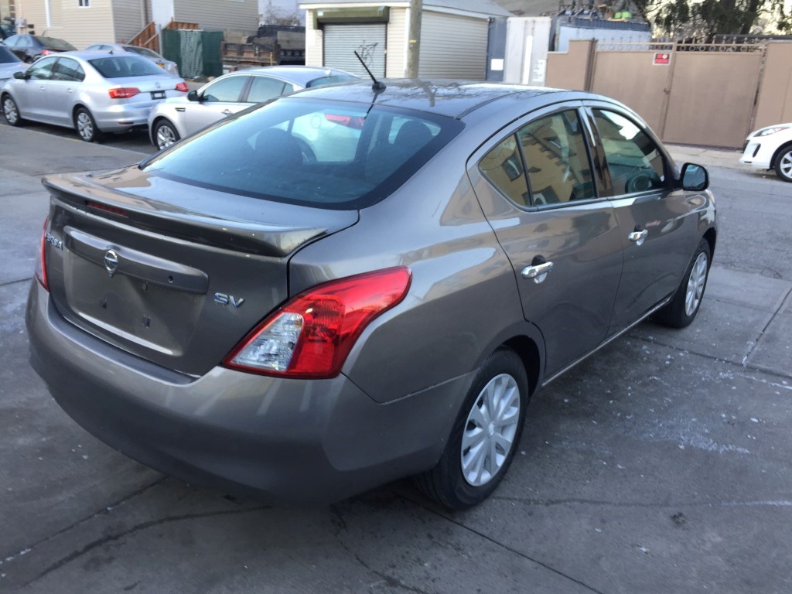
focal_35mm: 29
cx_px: 396
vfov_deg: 48.2
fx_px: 664
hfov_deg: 61.7
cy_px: 297
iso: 32
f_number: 2.2
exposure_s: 1/60
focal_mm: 4.15
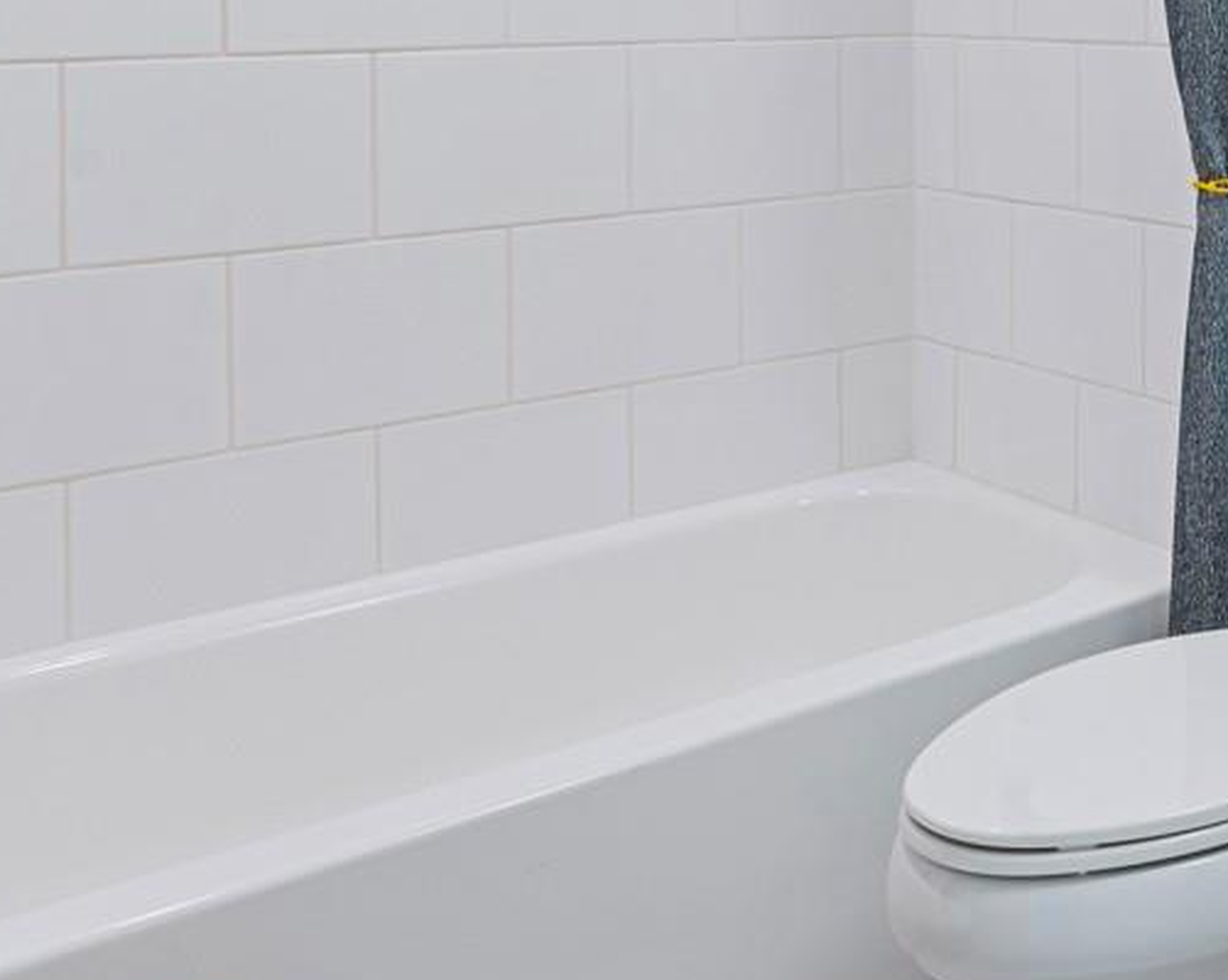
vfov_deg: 29.4
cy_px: 6
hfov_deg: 32.4
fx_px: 1743
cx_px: 1461
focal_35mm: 48
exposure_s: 4
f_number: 9
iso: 100
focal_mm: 16
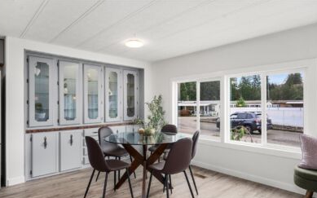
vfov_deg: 55.0
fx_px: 190
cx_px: 156
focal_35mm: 22
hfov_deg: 79.7
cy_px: 108
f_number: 7.1
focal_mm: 21
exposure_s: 1/80
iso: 80
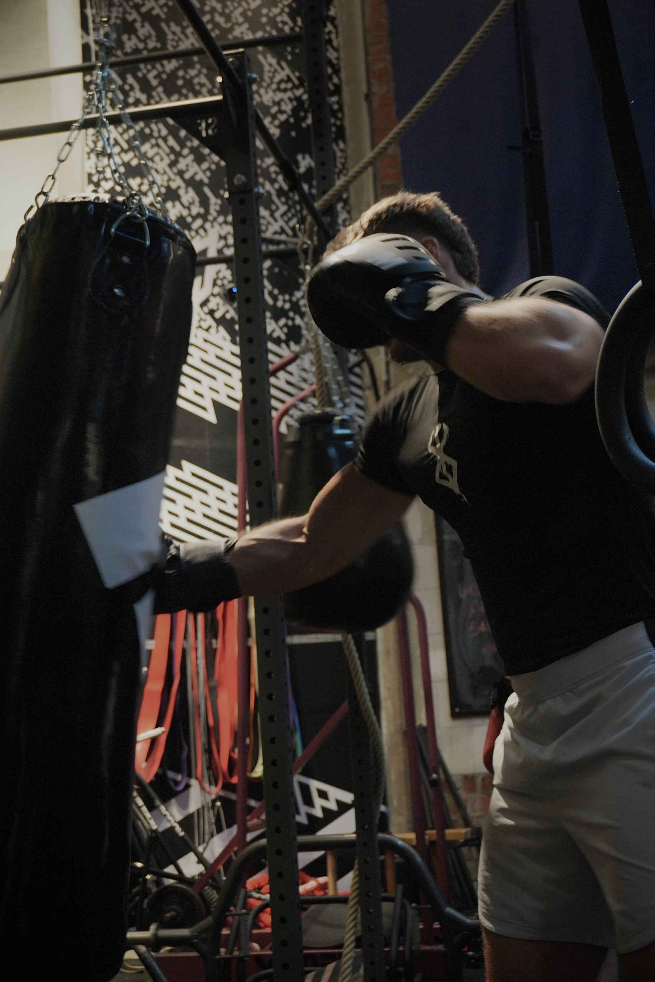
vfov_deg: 40.0
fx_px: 1351
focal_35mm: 50
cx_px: 328
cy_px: 491
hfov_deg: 27.3
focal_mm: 33
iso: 2500
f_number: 5
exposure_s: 1/80
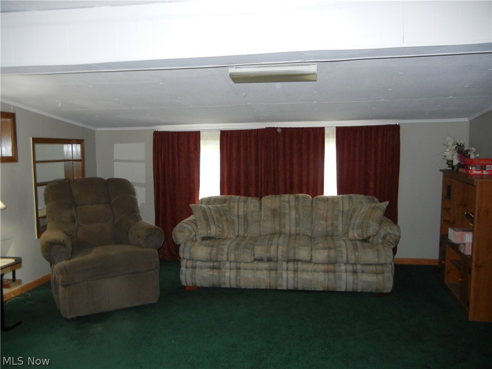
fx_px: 426
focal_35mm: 30
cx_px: 246
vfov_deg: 46.8
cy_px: 184
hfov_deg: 60.0
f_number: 3.5
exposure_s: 1/30
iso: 326
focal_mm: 5.4
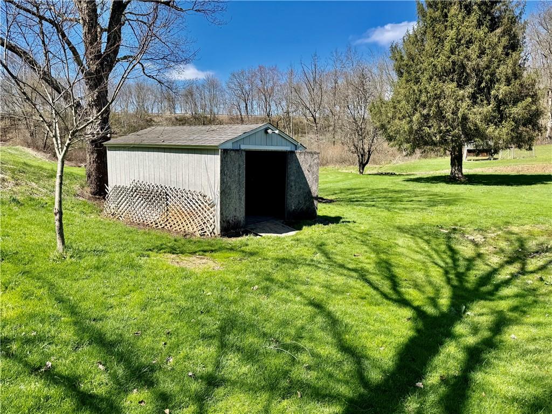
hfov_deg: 71.6
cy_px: 207
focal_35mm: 24
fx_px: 383
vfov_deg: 56.8
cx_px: 276
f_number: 1.78
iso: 80
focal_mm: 6.76
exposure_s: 1/2299
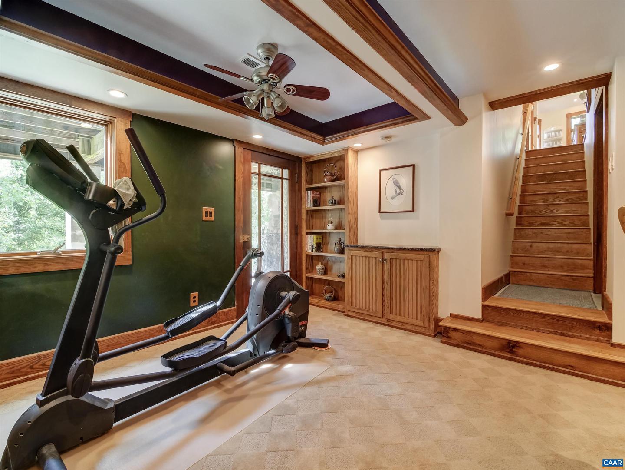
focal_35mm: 16
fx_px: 289
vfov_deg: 78.2
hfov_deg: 94.5
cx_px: 312
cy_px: 235
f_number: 8
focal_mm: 8
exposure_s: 1/6
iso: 800
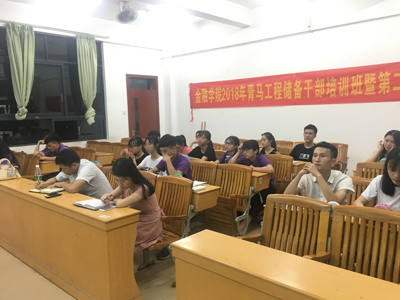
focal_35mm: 29
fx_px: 335
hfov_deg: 61.7
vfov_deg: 48.2
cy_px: 150
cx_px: 200
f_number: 2.2
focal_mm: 4.15
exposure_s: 1/33
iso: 125
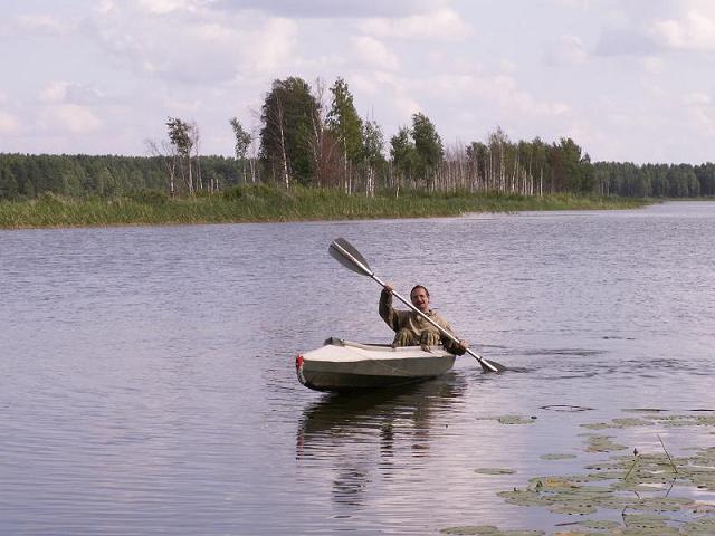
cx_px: 358
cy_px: 268
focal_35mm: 116
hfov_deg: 17.0
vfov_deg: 12.8
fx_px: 2396
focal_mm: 19.02
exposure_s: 1/160
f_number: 8
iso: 50
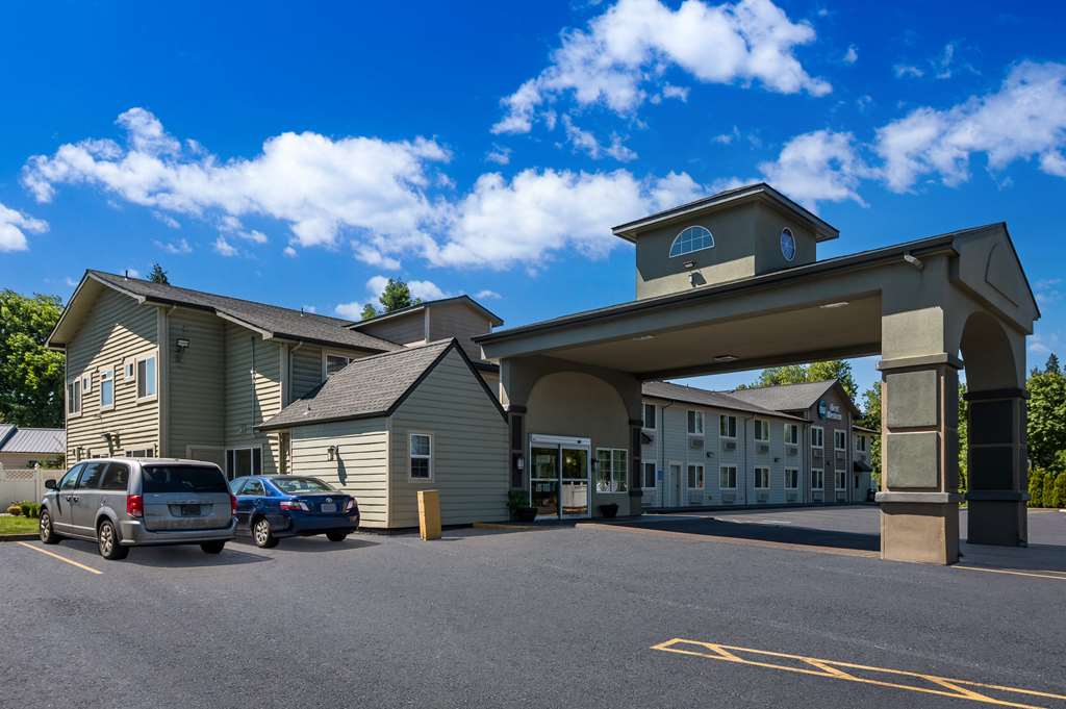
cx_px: 533
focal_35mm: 22
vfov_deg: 57.1
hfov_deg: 78.6
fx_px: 651
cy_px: 354
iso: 160
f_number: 7.1
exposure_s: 1/320
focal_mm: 22
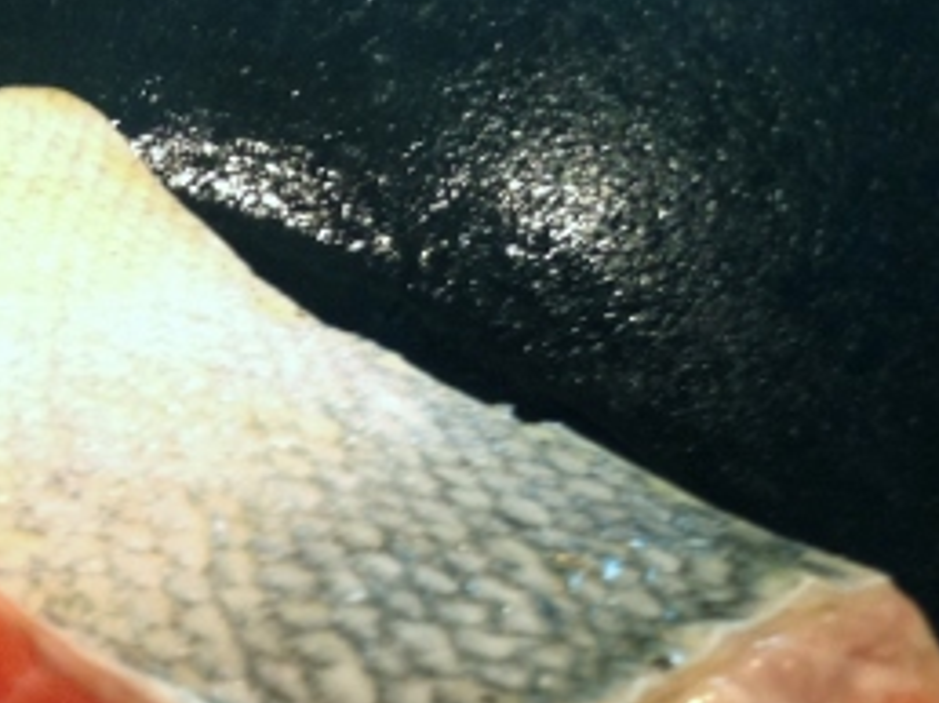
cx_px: -160
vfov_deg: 17.3
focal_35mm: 82
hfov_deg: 22.2
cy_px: 794
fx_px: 2222
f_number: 2.4
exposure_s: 1/20
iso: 100
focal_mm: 4.12
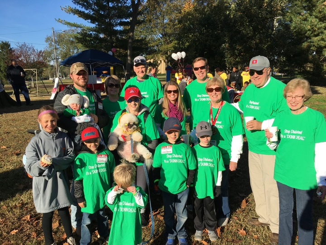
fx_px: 273
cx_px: 163
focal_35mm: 29
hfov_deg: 61.7
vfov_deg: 48.2
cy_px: 122
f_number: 2.2
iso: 25
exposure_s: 1/1350
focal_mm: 4.15
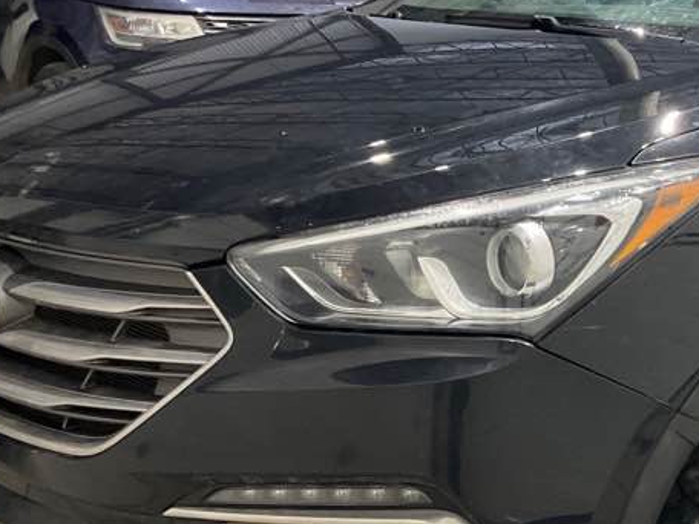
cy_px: 325
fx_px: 1454
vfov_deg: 20.4
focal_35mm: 72
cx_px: 678
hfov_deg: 25.8
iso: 160
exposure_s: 1/60
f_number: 1.8
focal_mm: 3
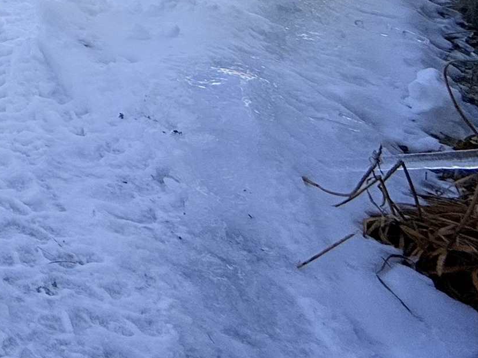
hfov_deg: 22.0
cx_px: -386
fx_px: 718
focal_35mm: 52
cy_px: -181
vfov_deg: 22.8
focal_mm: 2.22
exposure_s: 1/3460
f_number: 2.2
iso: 50
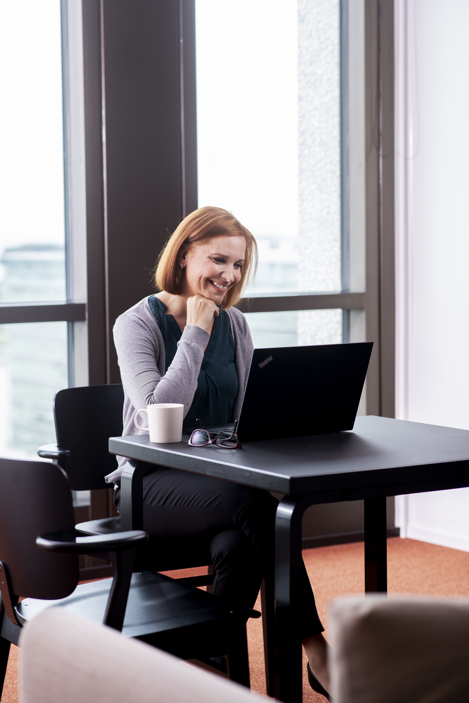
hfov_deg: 16.1
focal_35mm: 85
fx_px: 1661
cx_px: 234
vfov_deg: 23.9
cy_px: 352
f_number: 4
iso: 320
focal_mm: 85
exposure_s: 1/100
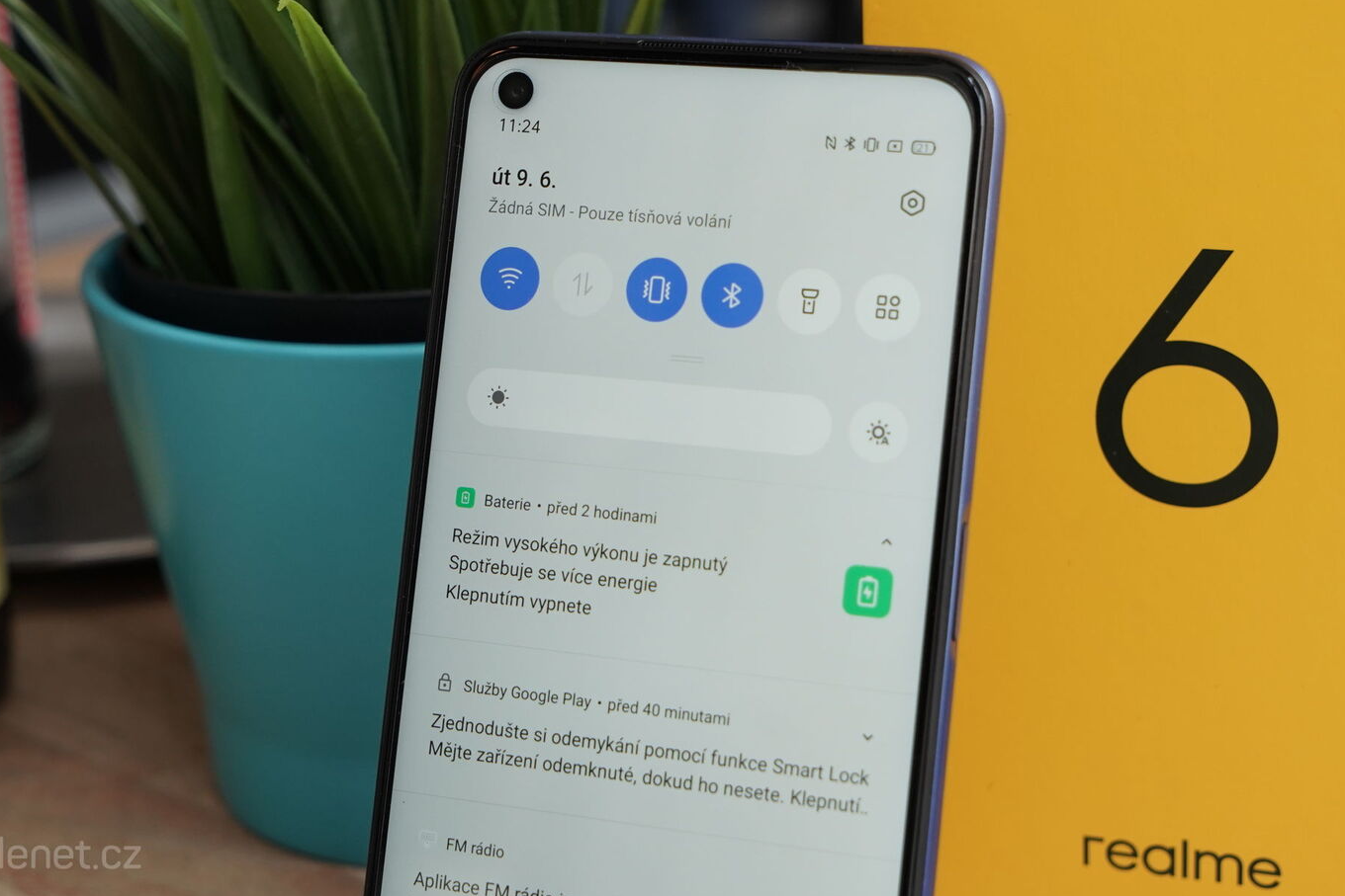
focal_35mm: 72
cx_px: 739
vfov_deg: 18.9
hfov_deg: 28.1
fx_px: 2690
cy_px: 283
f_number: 7.1
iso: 1000
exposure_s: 1/160
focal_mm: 51
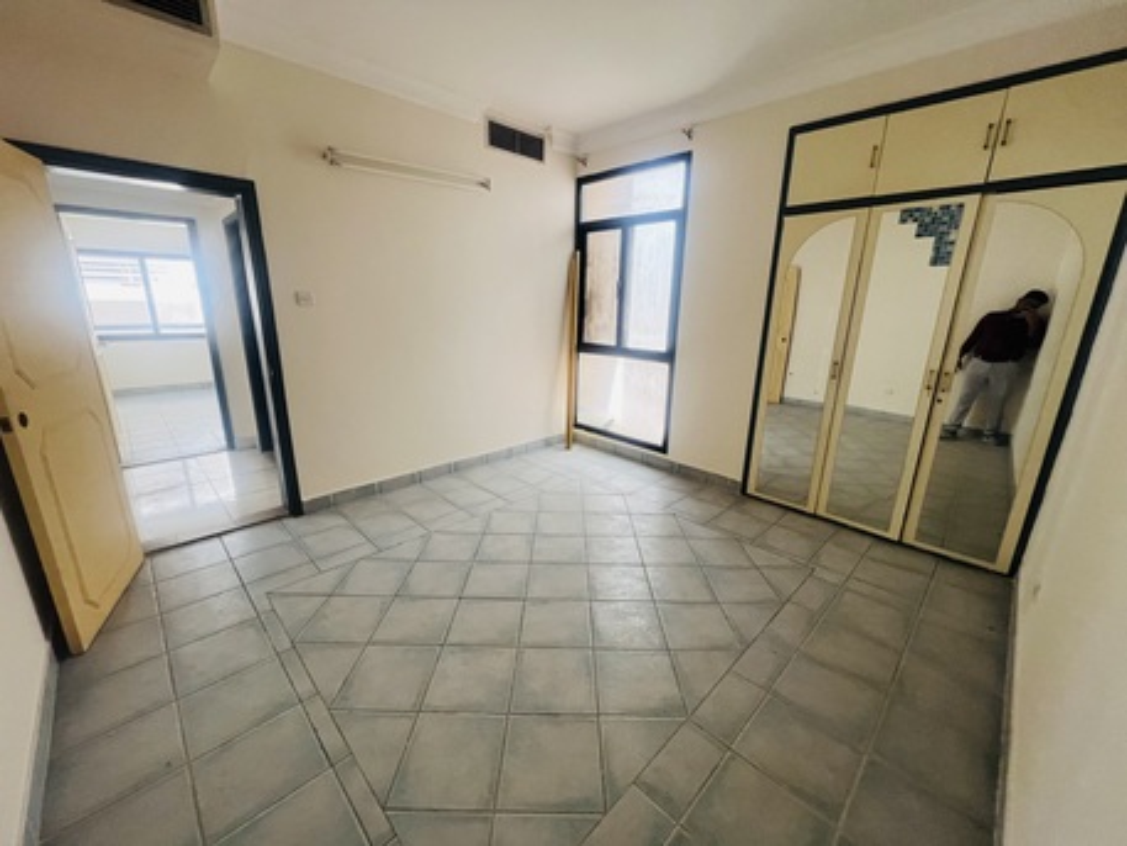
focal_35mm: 13
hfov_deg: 106.2
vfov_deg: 89.9
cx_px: 564
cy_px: 423
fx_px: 423
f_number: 1.8
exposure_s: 1/99
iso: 100
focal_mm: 1.57
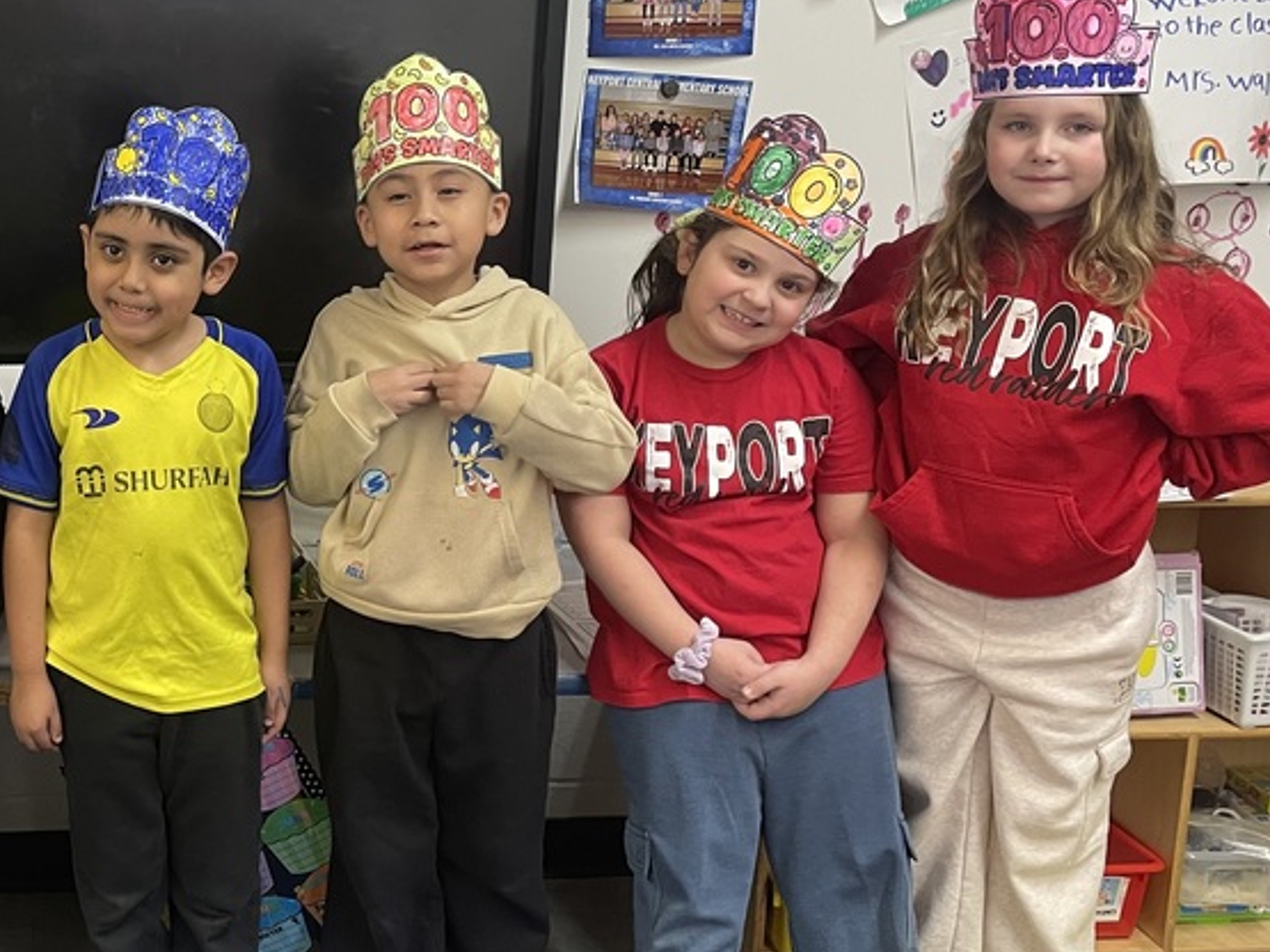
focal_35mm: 48
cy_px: 414
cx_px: 156
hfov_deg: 37.4
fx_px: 1761
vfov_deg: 30.2
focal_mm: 4.2
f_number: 1.6
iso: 160
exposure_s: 1/60
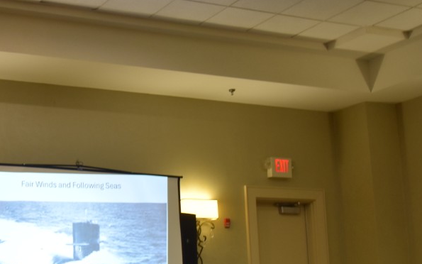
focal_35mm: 71
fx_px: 817
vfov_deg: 18.3
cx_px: 56
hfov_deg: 28.1
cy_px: 188
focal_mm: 24
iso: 800
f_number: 3.8
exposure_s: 1/60
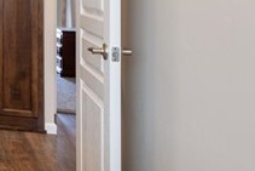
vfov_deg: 19.3
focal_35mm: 68
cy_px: -15
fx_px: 482
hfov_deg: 19.2
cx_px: -242
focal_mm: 14
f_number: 8
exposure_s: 1/5
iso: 100
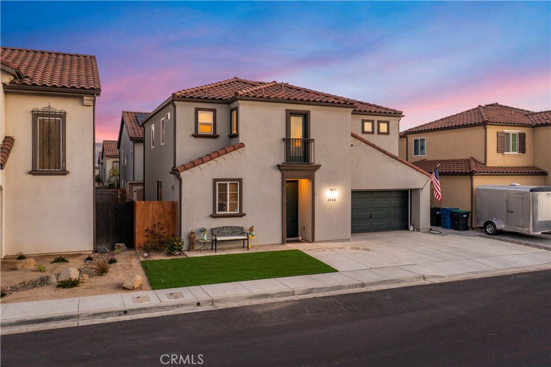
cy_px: 184
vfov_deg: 46.4
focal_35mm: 28
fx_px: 428
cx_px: 276
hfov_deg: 65.5
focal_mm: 10.26
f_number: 3.5
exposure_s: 1/60
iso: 100
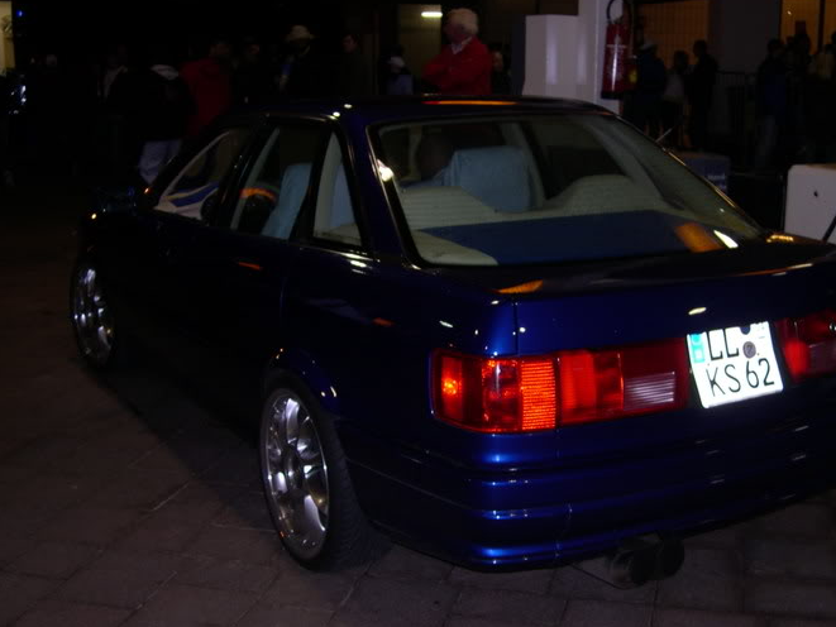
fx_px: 1111
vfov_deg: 31.5
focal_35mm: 46
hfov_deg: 41.2
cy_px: 353
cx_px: 441
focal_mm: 8
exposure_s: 1/60
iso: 100
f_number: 2.8
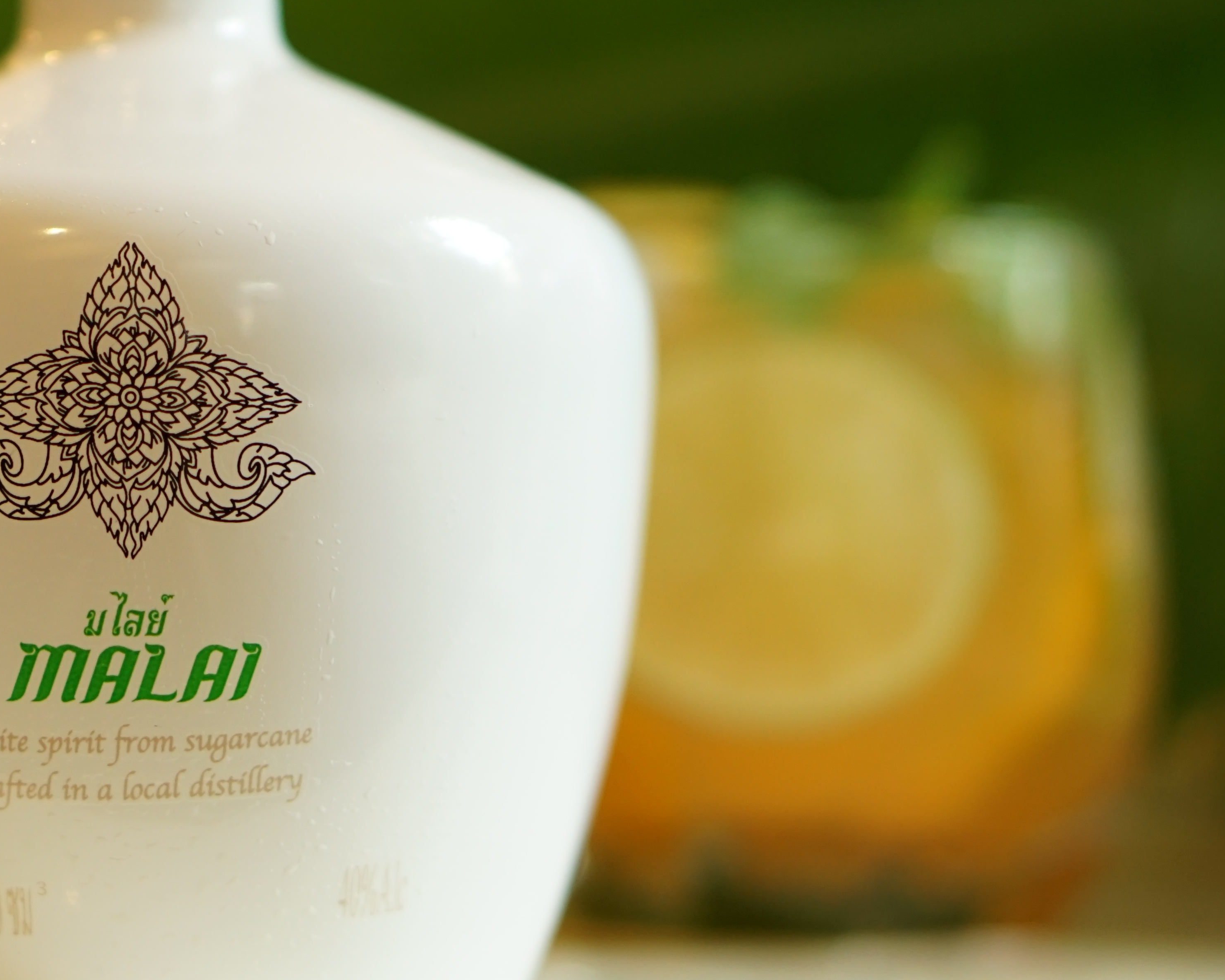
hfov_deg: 13.4
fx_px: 5148
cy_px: 256
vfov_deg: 10.9
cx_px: 73
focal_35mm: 142
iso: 400
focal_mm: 50
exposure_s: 1/80
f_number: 2
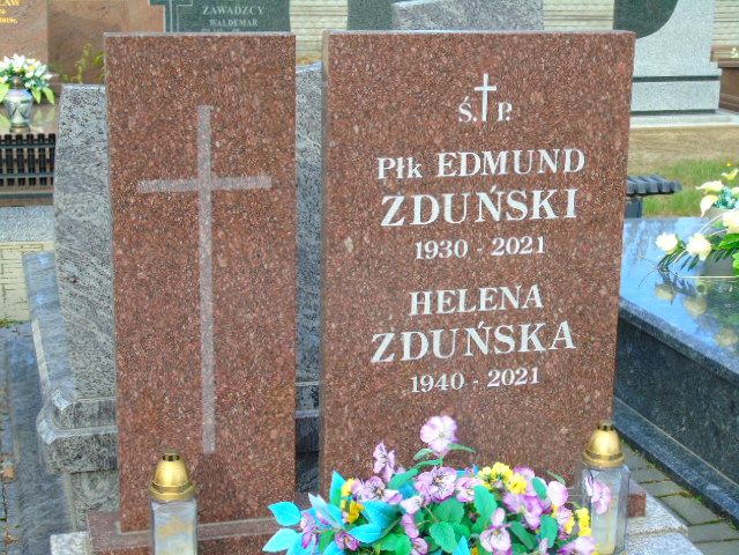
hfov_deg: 31.2
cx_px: 370
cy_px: 278
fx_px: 1324
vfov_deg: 23.7
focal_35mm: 62
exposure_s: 1/80
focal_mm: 11
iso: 80
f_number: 4.5
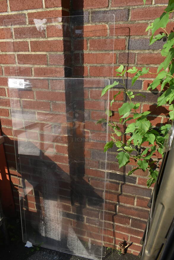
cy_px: 127
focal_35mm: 28
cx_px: 86
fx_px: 203
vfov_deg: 65.4
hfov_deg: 46.5
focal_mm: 18
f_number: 8
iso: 100
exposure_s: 1/160
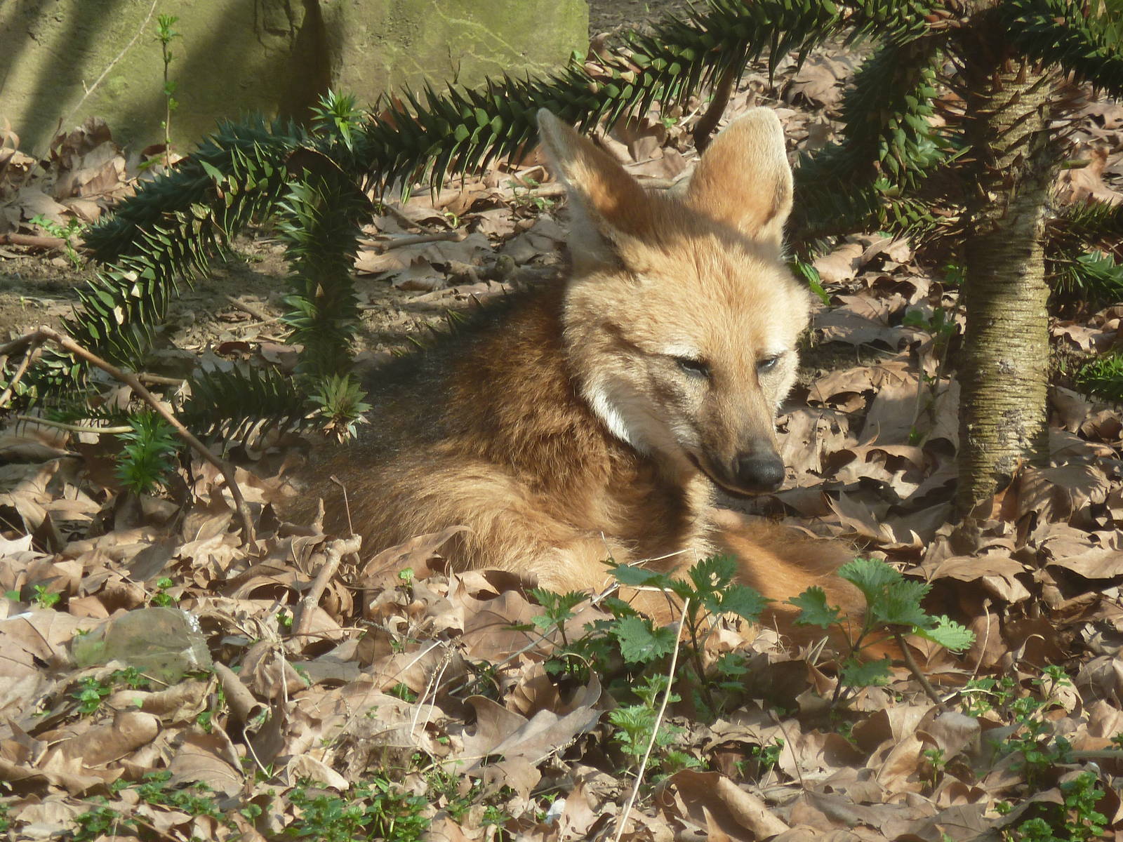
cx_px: 562
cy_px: 421
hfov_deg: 5.7
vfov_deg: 4.2
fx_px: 11355
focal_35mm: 350
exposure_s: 1/125
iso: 100
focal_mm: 49.2
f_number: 4.9
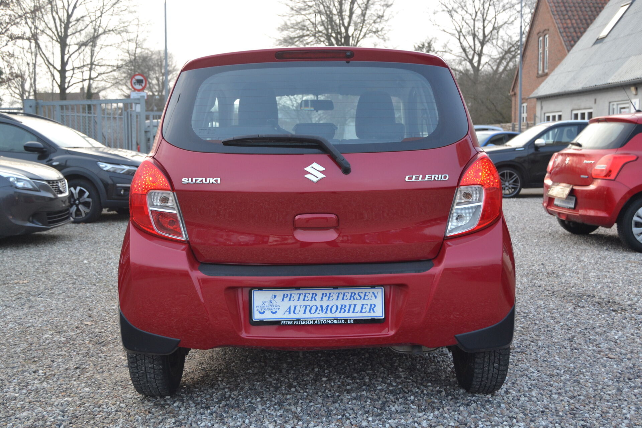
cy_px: 214
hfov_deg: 46.4
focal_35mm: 42
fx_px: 749
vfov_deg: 31.9
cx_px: 321
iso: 360
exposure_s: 1/125
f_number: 5.6
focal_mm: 28
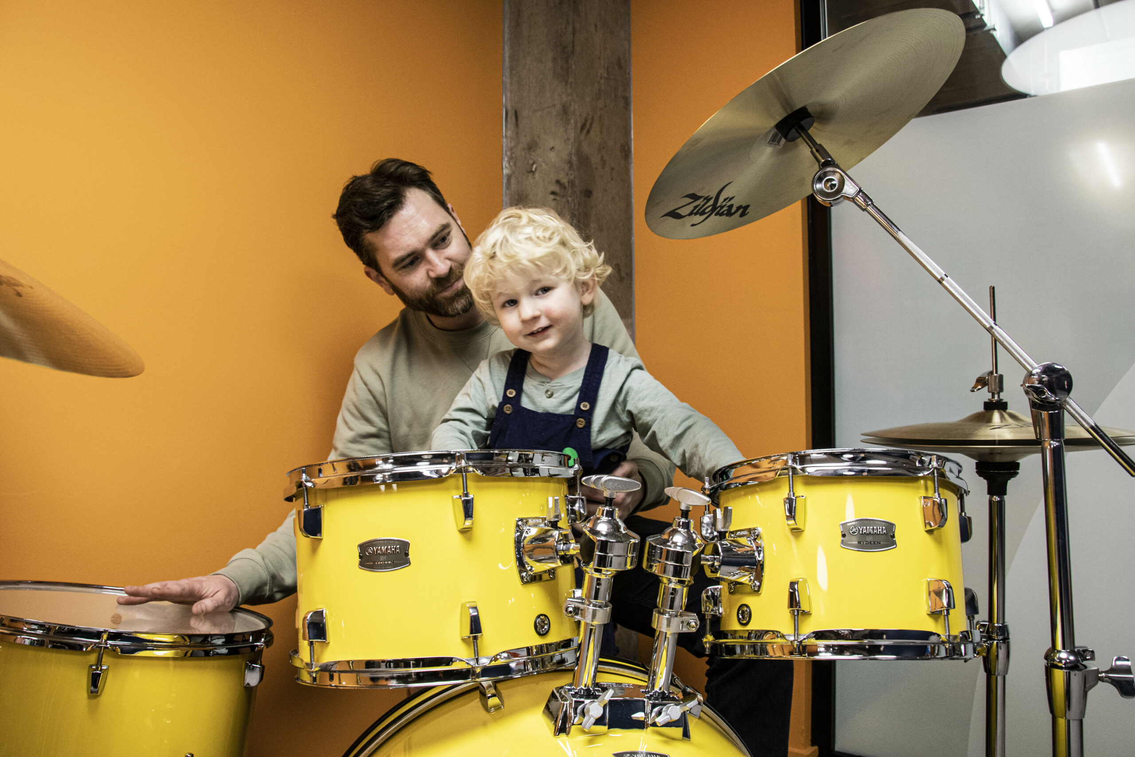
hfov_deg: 67.4
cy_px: 378
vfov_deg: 47.9
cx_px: 568
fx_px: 851
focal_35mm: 27
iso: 1000
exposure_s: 1/125
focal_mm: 18
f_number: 5.6
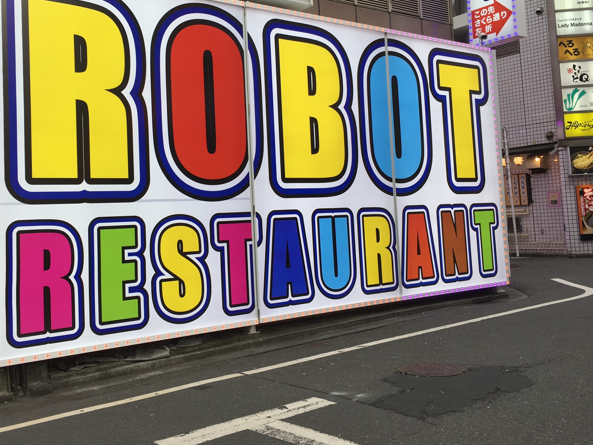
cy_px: 167
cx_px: 246
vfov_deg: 38.4
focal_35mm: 37
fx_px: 634
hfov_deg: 49.9
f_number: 2.2
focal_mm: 4.15
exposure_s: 1/120
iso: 25
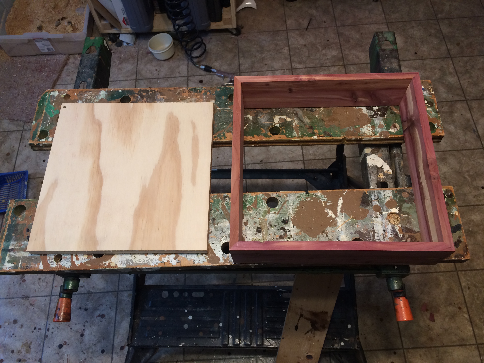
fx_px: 405
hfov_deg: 61.7
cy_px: 182
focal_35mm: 29
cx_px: 242
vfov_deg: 48.2
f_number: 2.2
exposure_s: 1/30
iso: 80
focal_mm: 4.15
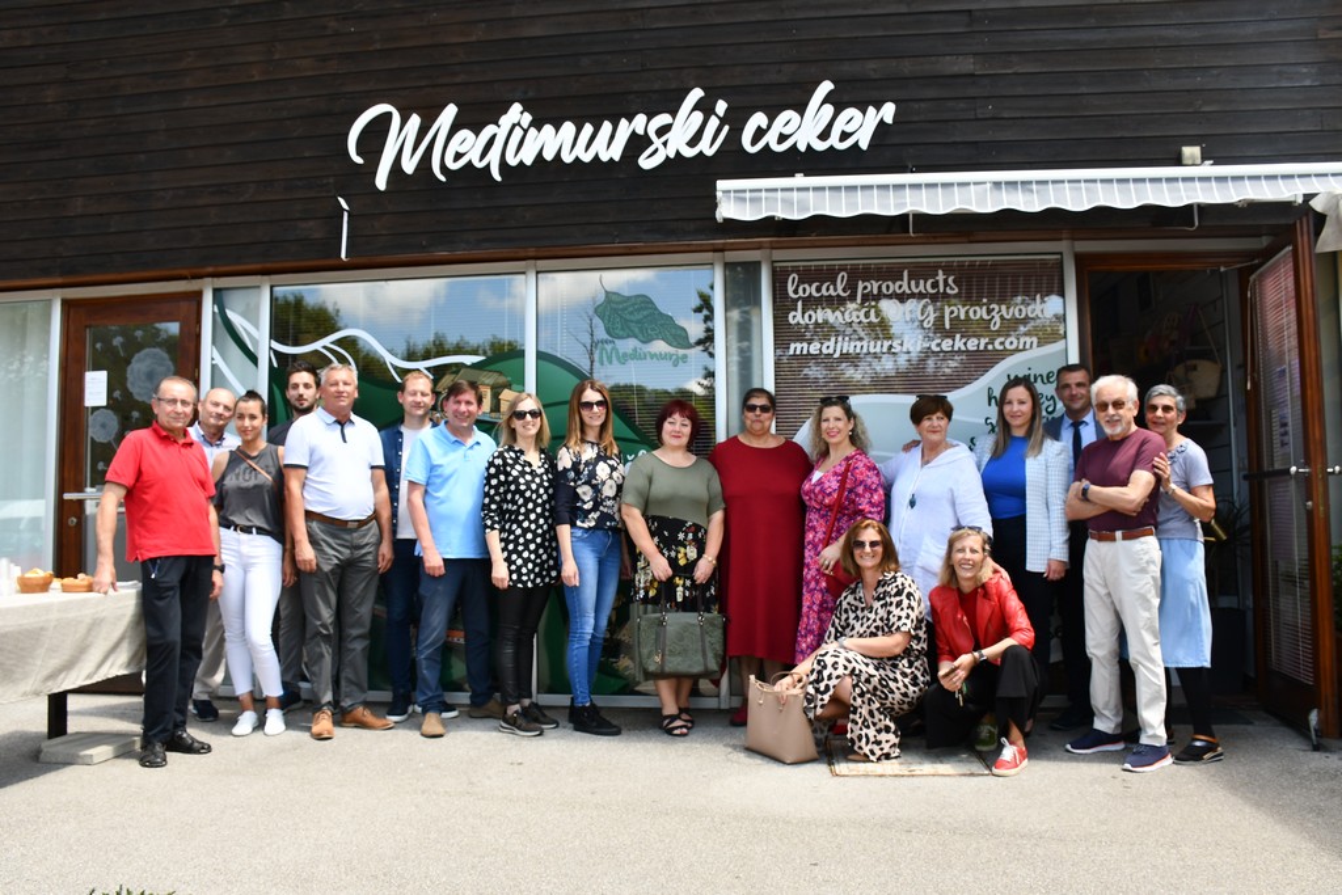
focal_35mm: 27
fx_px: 1007
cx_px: 671
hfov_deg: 67.4
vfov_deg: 47.9
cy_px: 448
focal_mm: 18
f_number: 6.3
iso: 200
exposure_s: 1/250
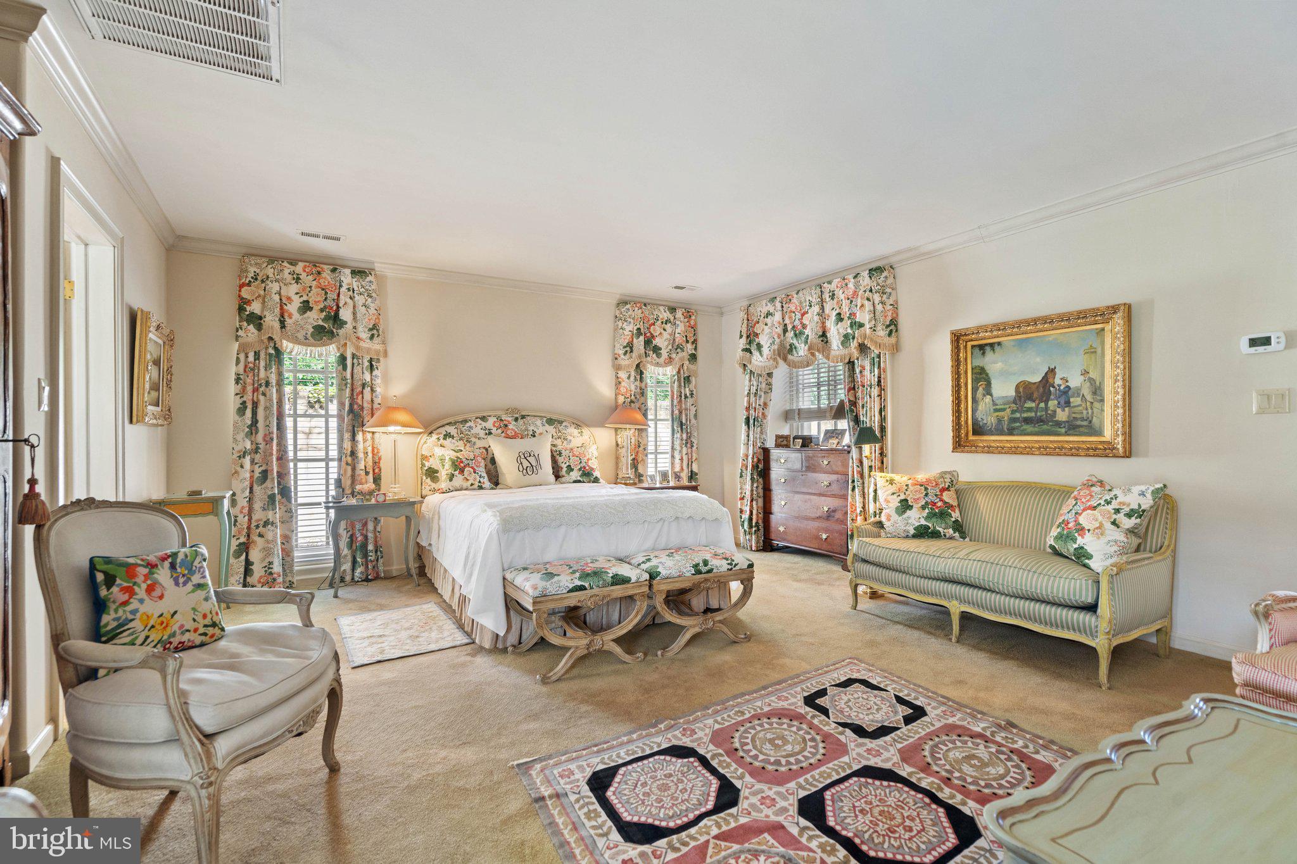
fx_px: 576
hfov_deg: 96.7
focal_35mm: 16
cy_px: 432
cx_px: 648
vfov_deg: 73.7
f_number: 8
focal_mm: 16
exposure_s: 1/2.5
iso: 500
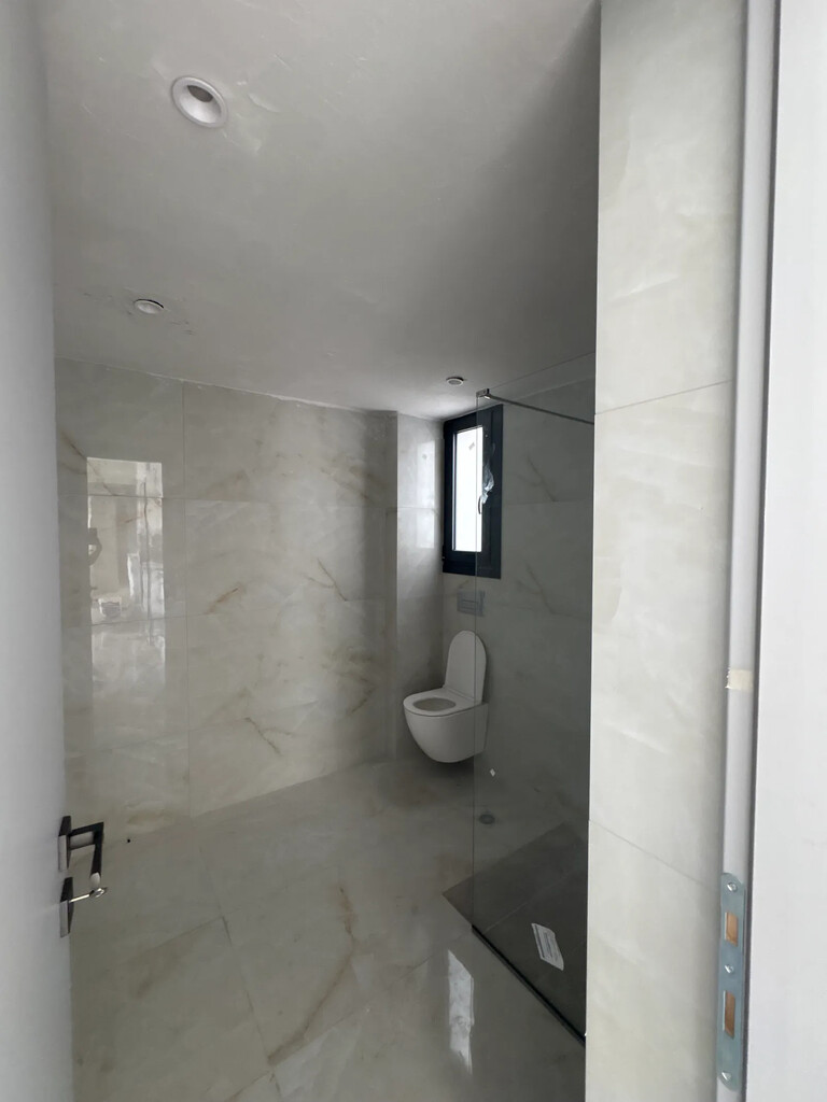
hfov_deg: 85.7
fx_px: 446
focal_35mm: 14
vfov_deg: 102.1
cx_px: 414
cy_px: 551
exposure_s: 1/60
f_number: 2.2
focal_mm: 2.22
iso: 500
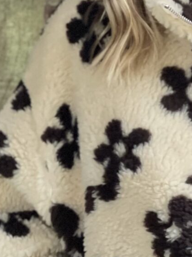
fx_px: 1407
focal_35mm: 190
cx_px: 251
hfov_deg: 7.7
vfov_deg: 10.4
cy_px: 185
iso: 250
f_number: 2
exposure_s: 1/40
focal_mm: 6
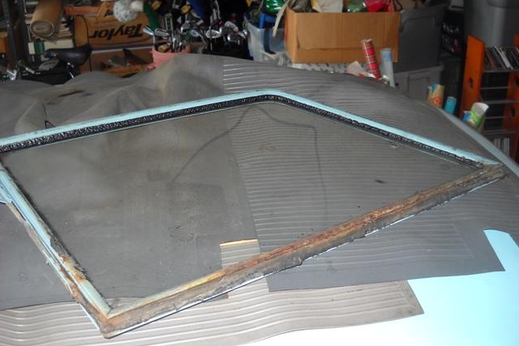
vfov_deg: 31.1
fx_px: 620
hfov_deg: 45.4
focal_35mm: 43
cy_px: 155
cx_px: 259
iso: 100
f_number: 3.1
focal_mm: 6.72
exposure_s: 1/30
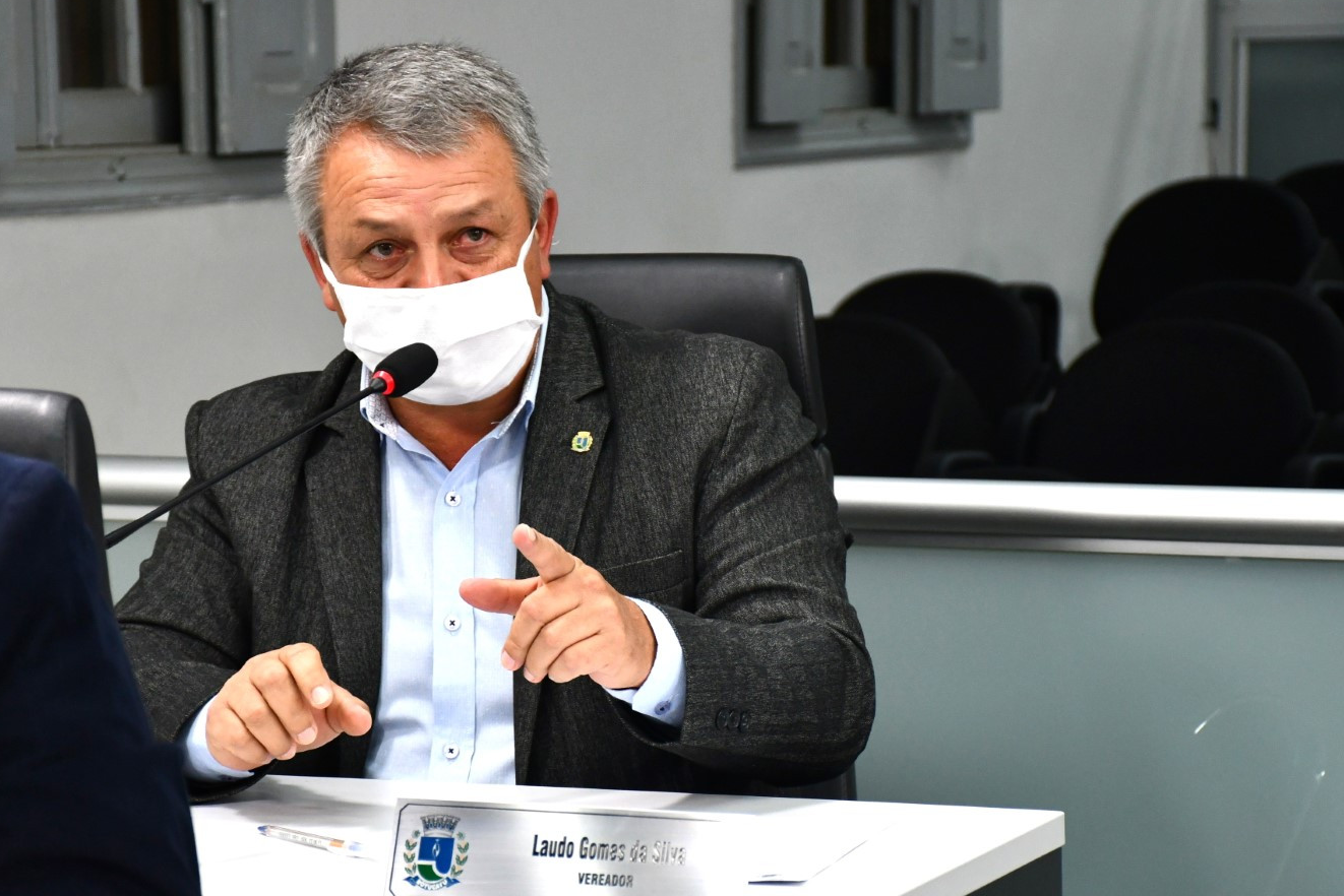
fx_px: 5489
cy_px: 502
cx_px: 607
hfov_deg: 14.0
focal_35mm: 147
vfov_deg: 9.3
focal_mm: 80
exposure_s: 1/160
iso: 1250
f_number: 5.6
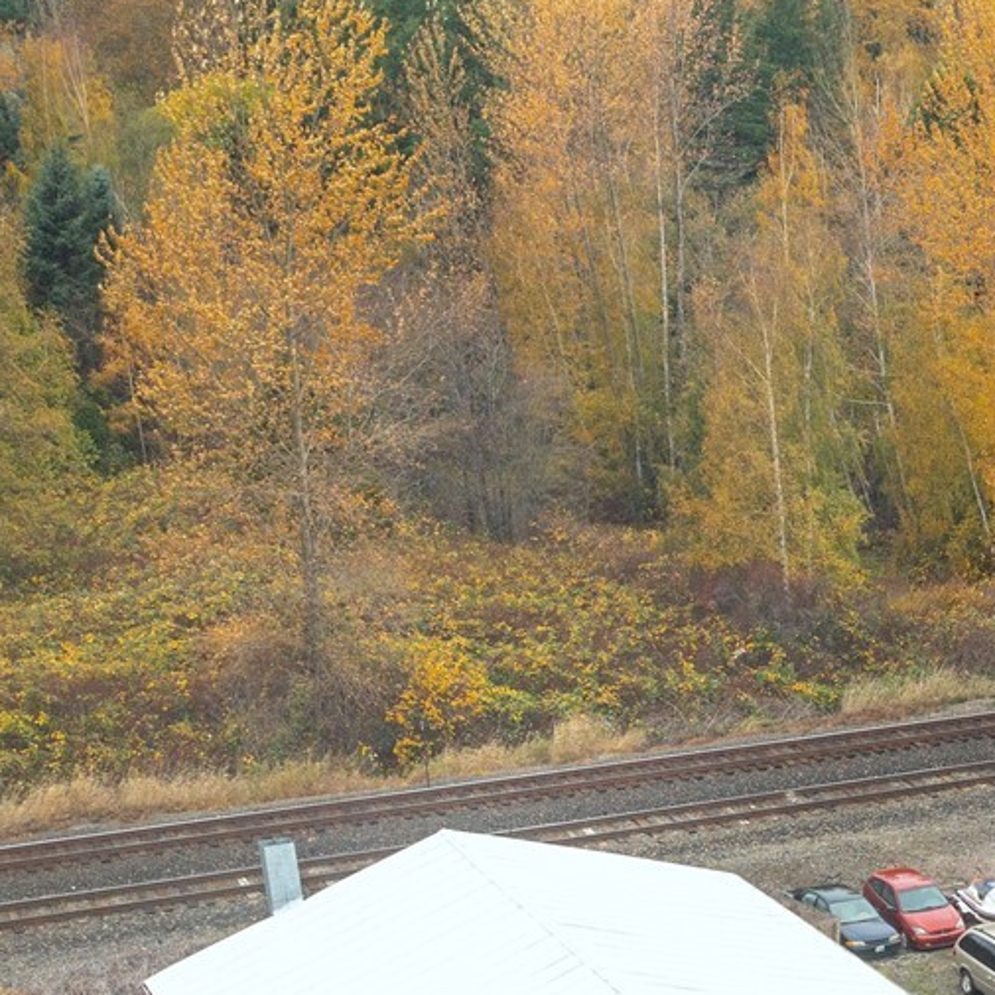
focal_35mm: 80
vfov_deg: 20.9
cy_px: 1023
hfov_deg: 20.4
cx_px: 1161
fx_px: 2602
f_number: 4
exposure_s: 1/80
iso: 100
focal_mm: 10.26
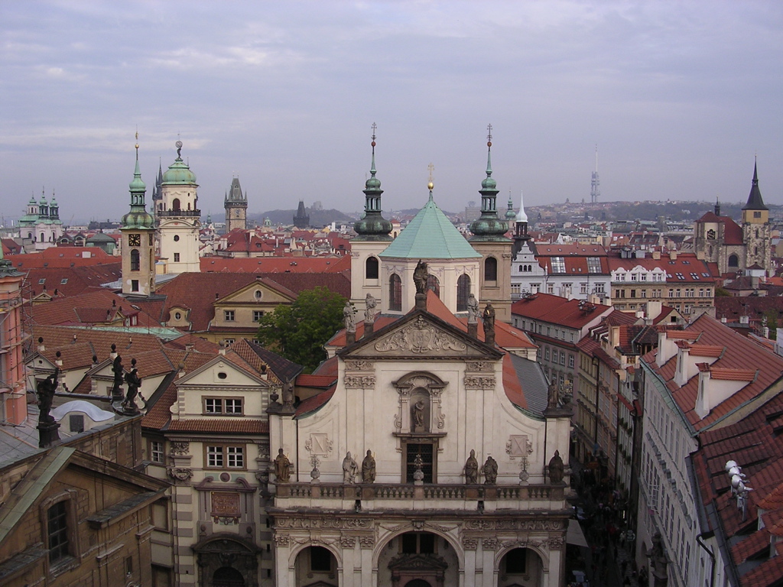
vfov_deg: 37.7
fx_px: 860
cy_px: 294
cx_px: 392
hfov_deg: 49.0
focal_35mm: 38
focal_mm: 5.8
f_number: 2.8
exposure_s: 1/364
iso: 100
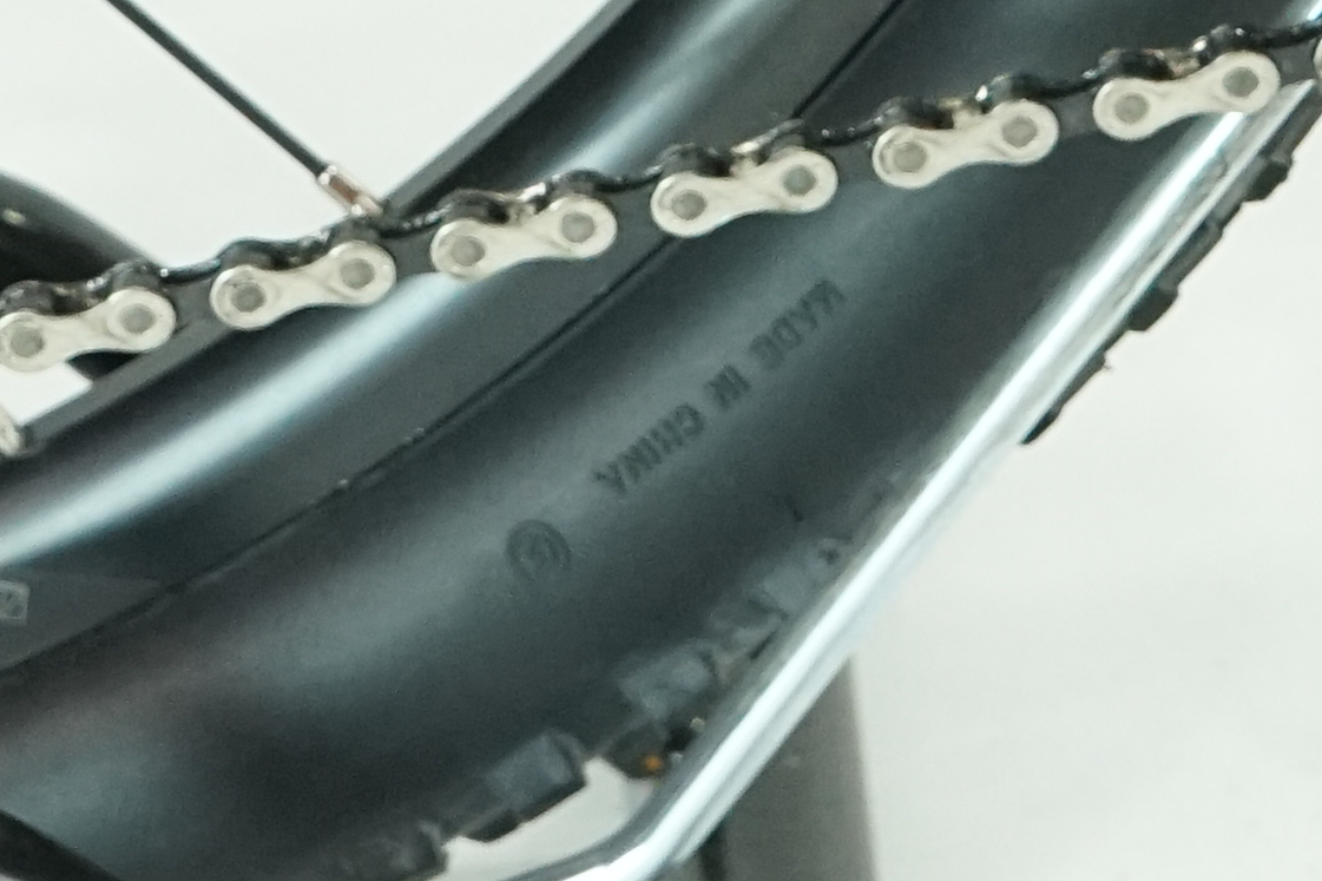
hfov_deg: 11.3
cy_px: -977
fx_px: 6682
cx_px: 992
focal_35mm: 182
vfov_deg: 7.2
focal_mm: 34
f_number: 7.1
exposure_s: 1/200
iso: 3200
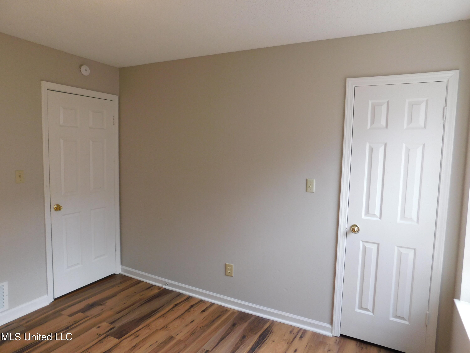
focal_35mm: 23
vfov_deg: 58.9
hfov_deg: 73.9
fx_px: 312
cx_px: 235
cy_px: 176
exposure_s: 1/50
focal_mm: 4
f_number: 3
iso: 125
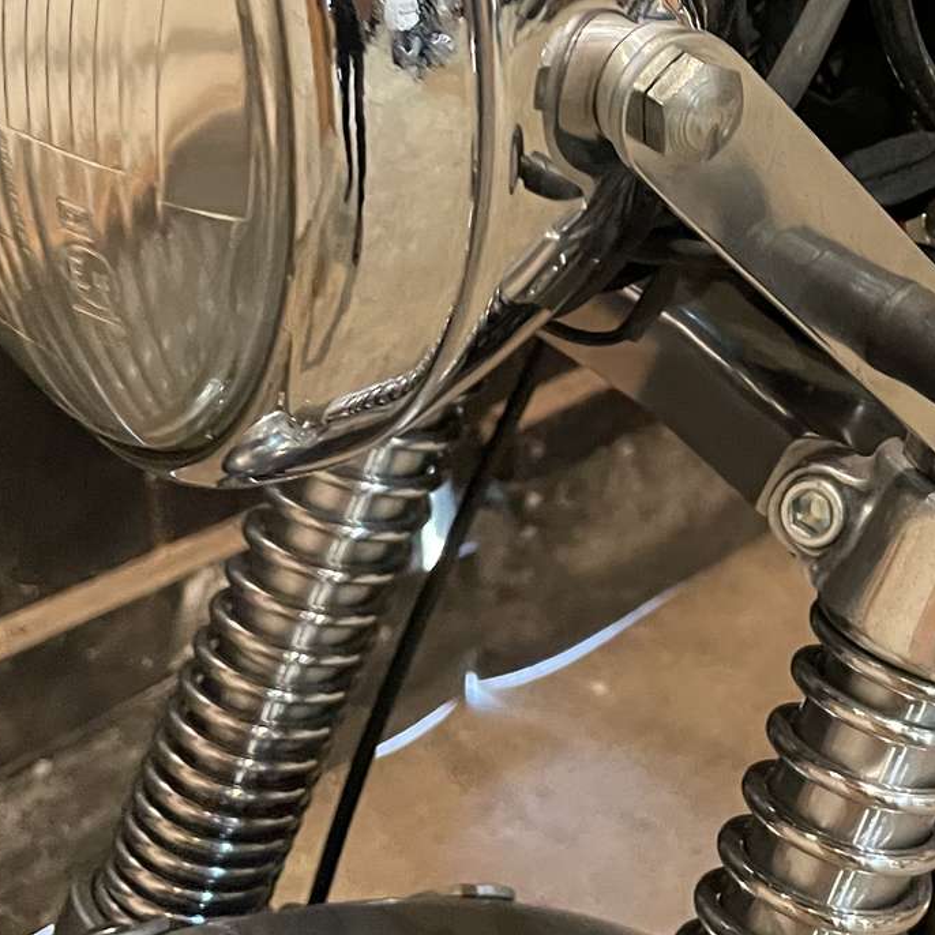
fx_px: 2047
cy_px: -4
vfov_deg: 24.5
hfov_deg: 25.0
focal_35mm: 67
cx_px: 819
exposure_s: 1/25
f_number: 1.6
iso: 500
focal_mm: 4.2
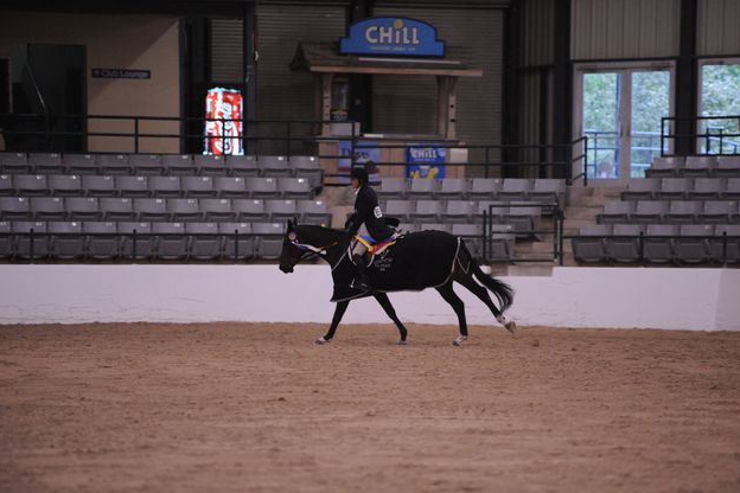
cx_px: 377
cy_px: 251
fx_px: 4214
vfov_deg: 6.7
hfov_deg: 10.0
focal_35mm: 205
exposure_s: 1/400
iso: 5000
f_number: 2.8
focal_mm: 200
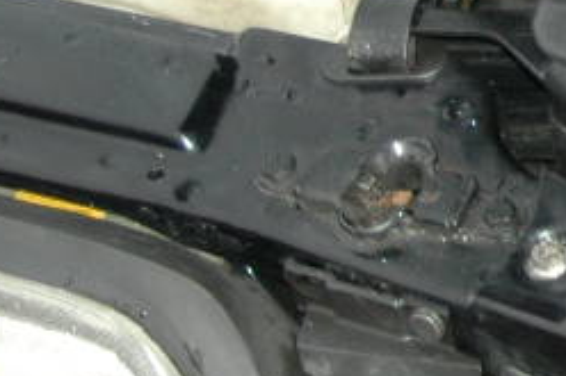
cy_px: -513
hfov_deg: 7.0
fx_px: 4148
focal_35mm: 264
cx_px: 1648
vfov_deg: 5.1
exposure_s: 1/60
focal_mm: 29
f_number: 3.5
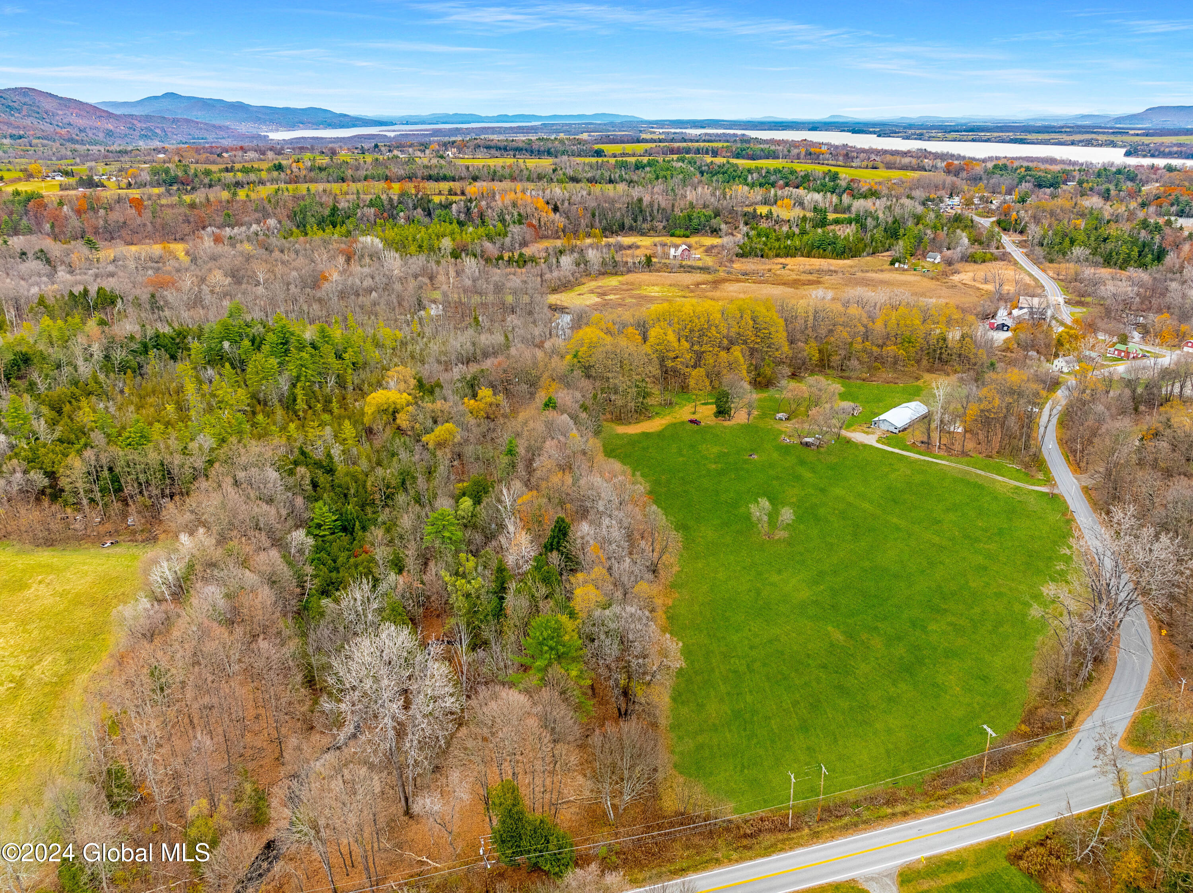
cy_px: 446
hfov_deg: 71.6
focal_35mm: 24
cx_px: 596
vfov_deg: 56.8
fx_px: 827
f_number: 2.8
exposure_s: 1/1000
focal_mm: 12.29
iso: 210
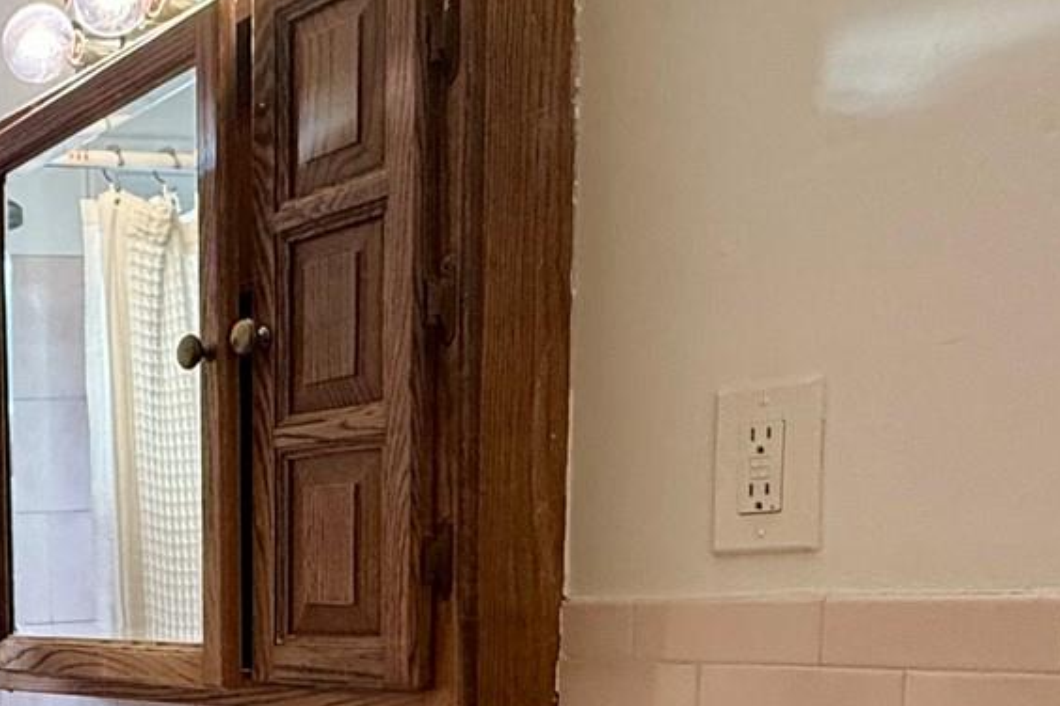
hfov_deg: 32.1
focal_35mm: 53
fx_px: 1560
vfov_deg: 24.1
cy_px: 751
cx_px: -168
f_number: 2.2
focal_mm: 2.22
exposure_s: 1/120
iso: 200
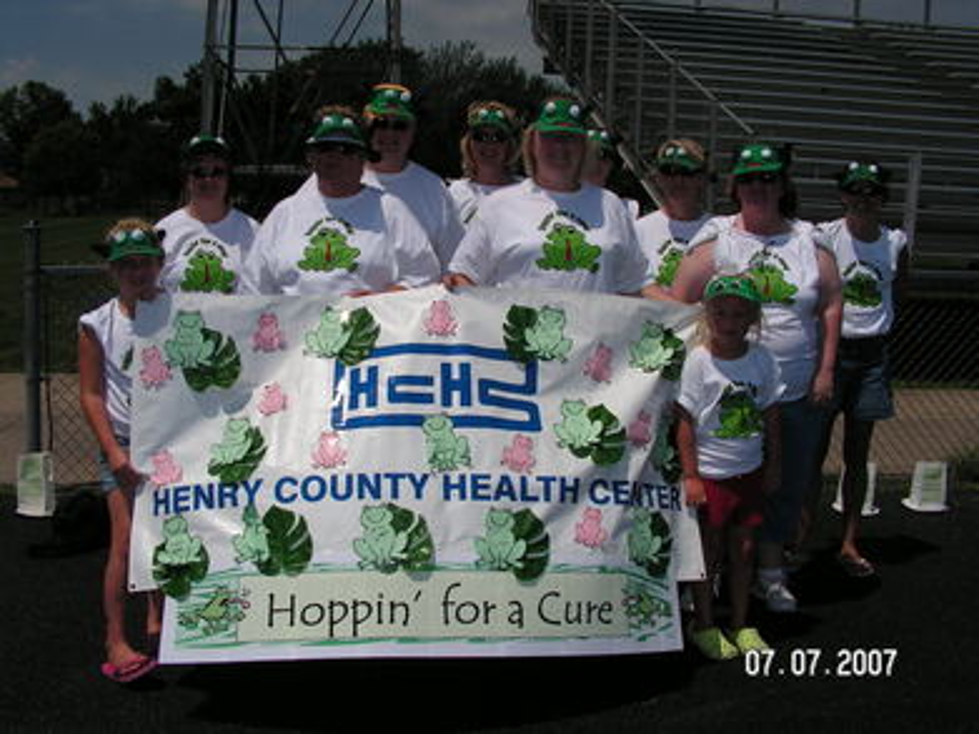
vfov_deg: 39.6
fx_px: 1018
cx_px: 490
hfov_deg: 51.4
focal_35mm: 36
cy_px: 367
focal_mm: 6
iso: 64
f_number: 8
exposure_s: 1/800
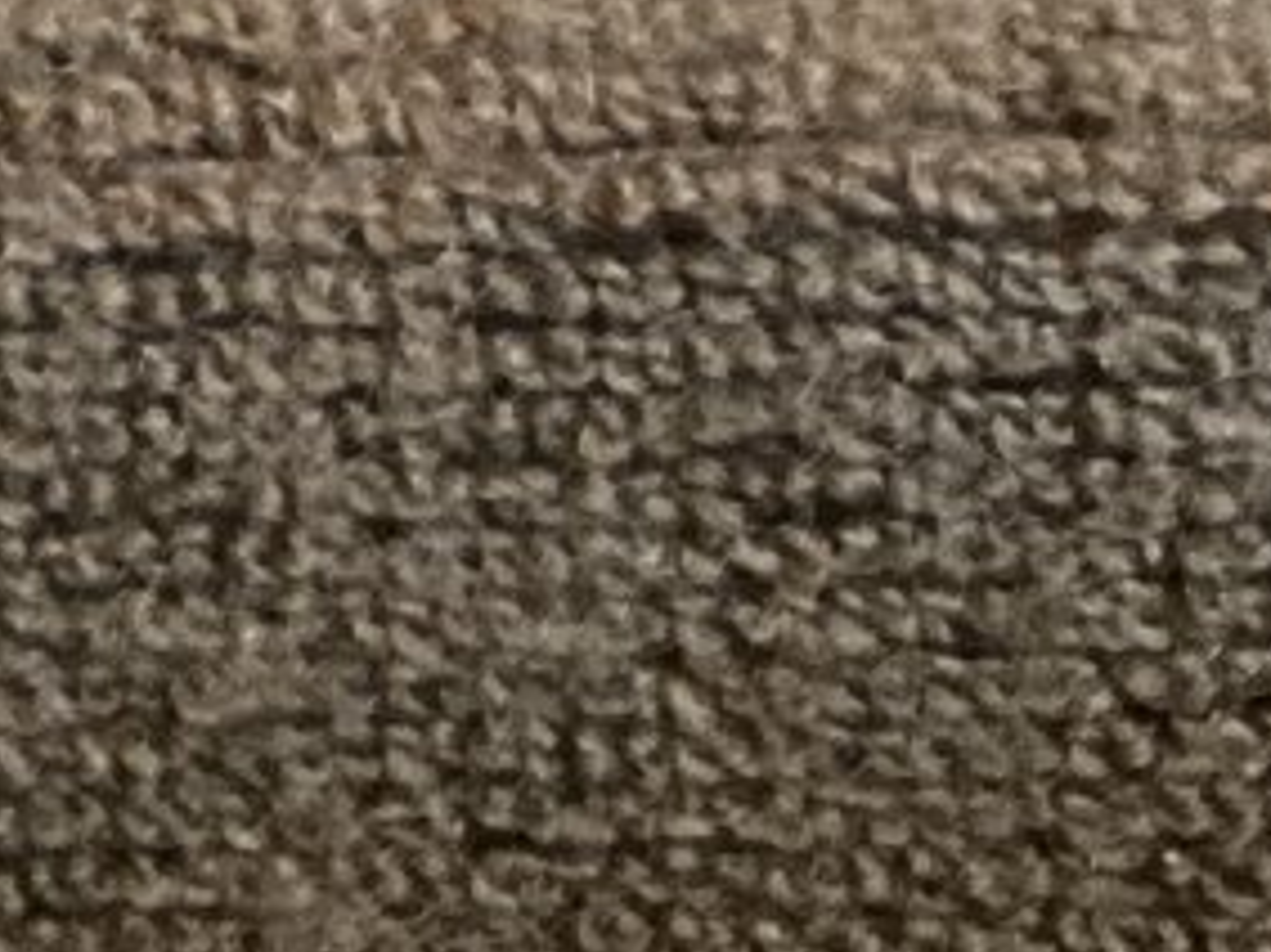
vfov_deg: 8.8
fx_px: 6092
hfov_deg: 11.8
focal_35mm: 166
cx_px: 137
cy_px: -272
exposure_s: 1/50
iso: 250
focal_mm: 3.3
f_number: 2.4
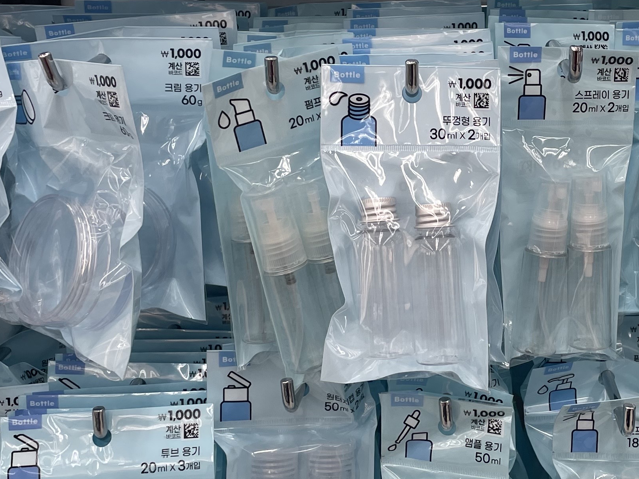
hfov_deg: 29.5
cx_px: 453
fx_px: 1200
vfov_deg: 22.6
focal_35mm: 65
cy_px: 197
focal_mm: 4.2
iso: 32
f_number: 1.6
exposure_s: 1/225
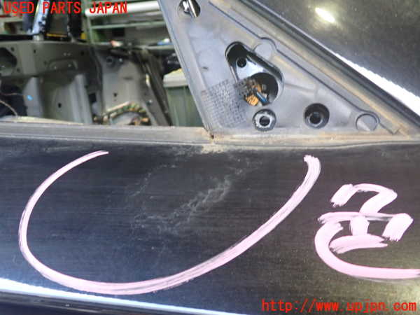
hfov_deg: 60.0
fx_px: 364
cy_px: 158
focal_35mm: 30
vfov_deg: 46.8
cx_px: 210
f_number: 2.3
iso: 640
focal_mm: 5.4
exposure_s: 1/30
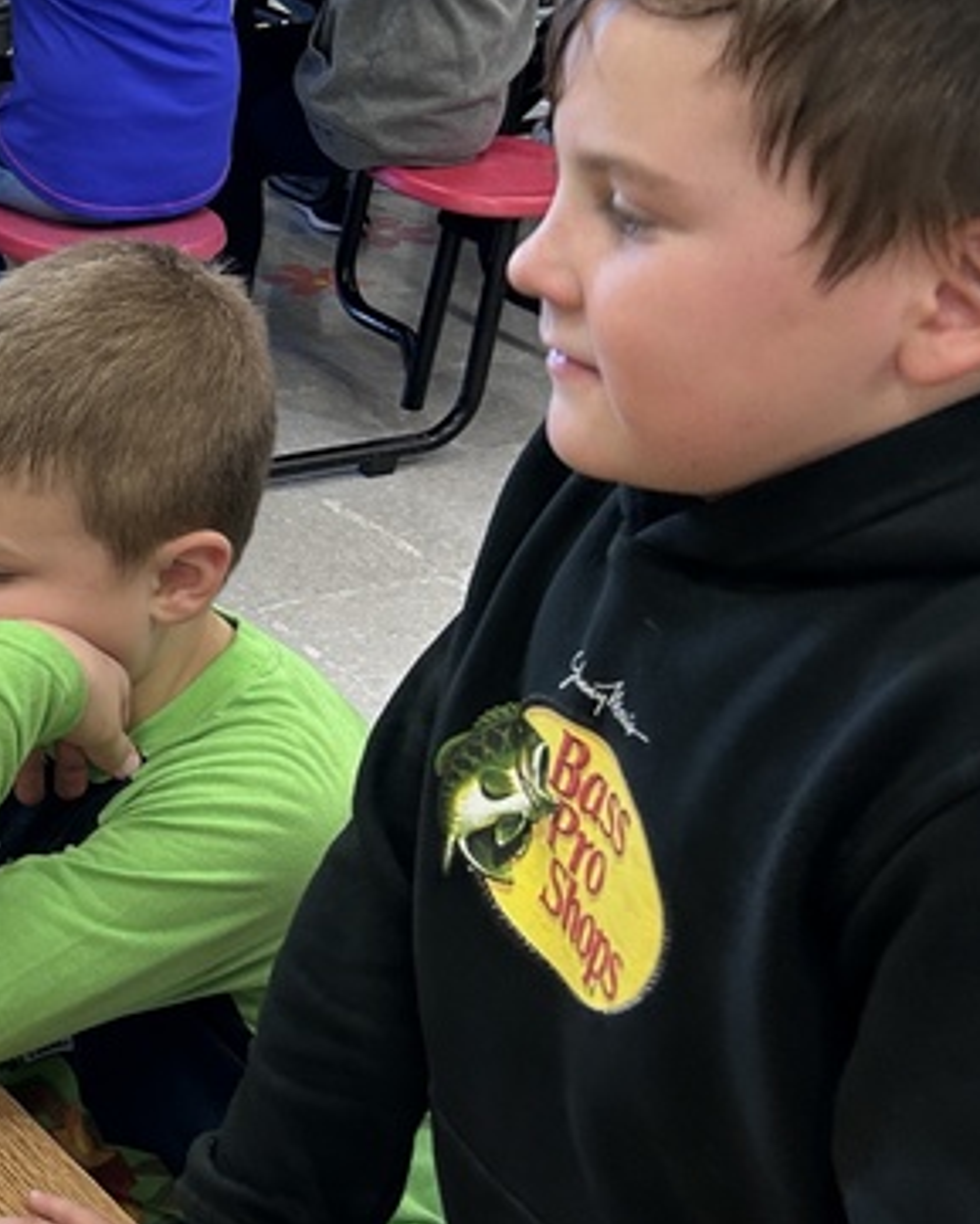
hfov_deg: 18.5
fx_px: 2609
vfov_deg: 26.4
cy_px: 641
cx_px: -556
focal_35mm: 72
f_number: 1.5
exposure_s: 1/60
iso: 80
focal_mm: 5.7
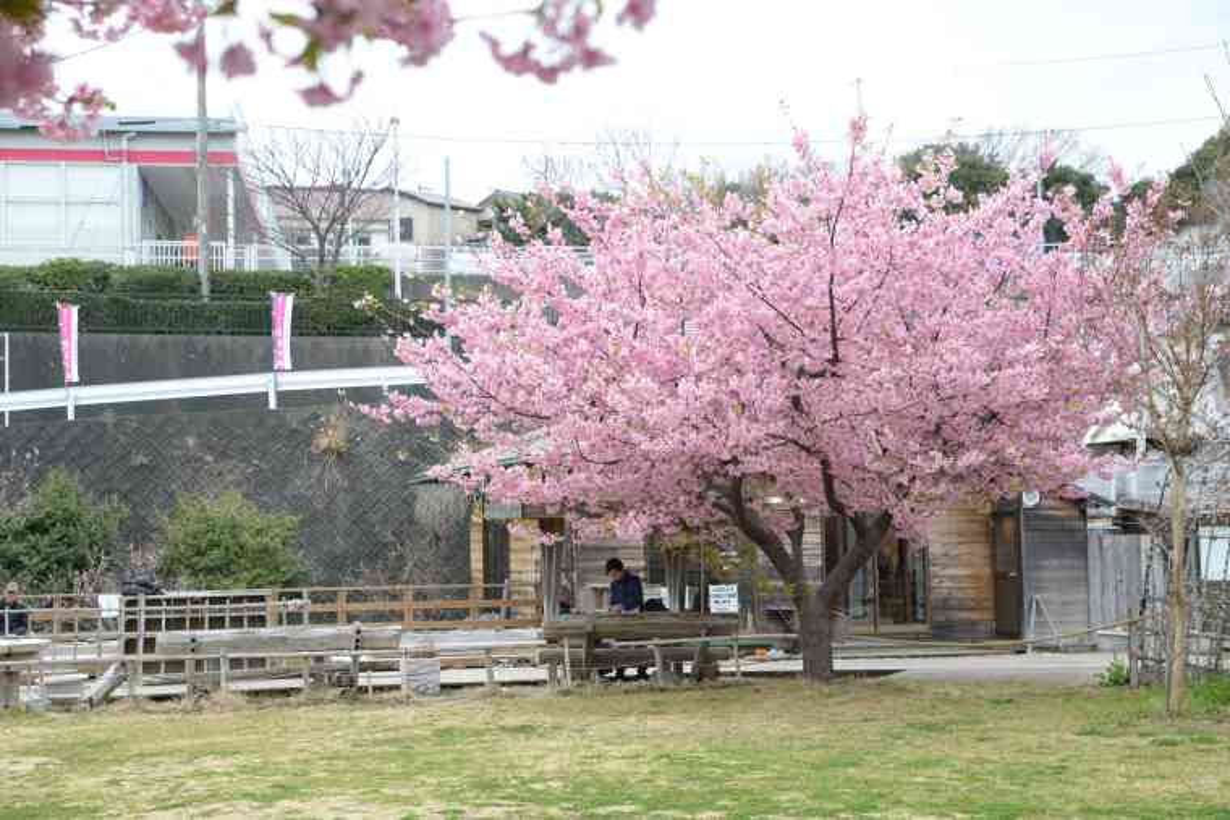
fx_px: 2119
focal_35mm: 62
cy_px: 410
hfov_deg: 32.4
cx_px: 615
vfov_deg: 21.9
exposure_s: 1/400
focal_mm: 62
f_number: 8
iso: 800
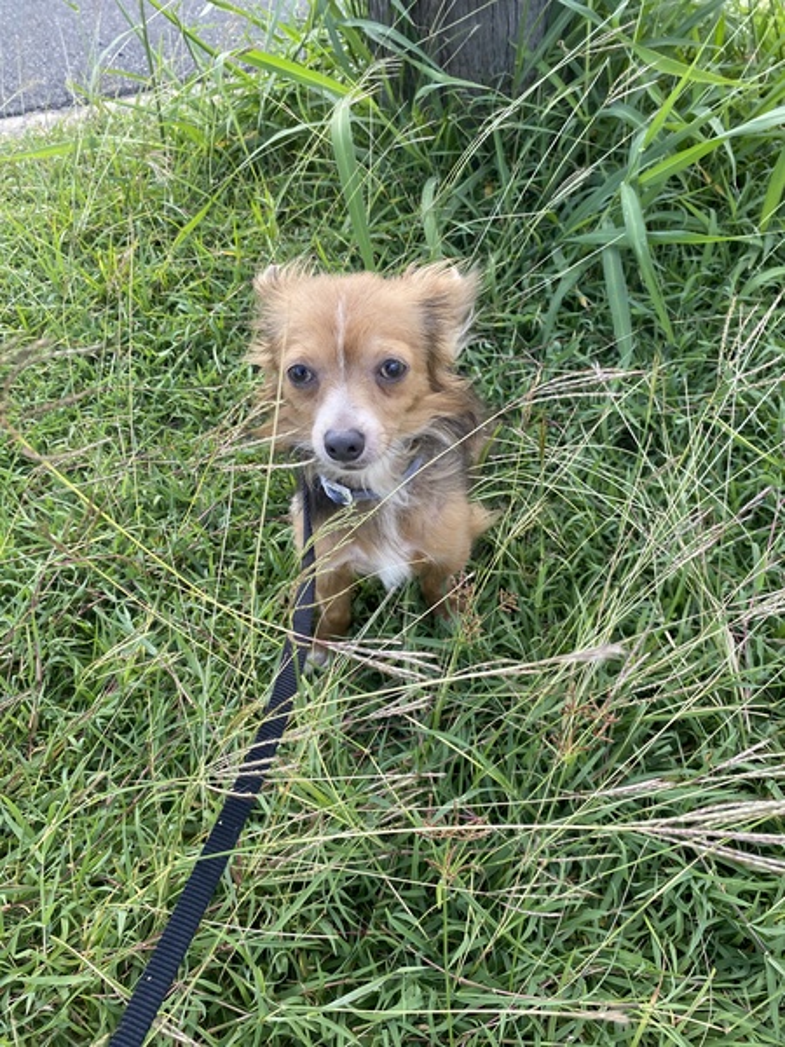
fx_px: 786
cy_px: 524
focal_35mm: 26
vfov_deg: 67.3
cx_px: 392
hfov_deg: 53.1
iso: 32
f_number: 1.8
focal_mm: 4.25
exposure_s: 1/317
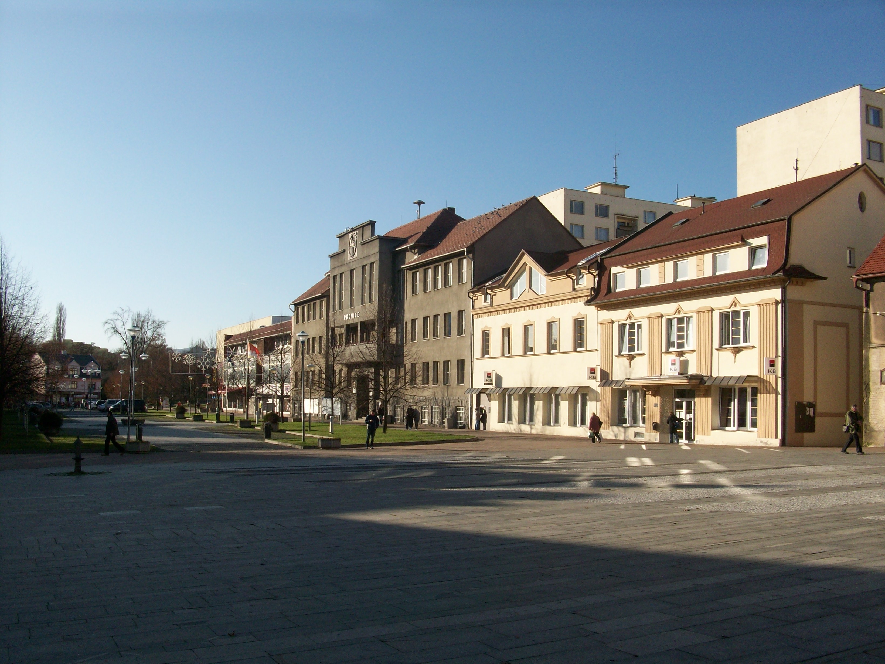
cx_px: 442
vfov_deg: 41.8
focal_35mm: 34
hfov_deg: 54.0
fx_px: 869
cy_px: 332
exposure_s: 1/323
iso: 64
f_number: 5.5
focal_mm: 5.7
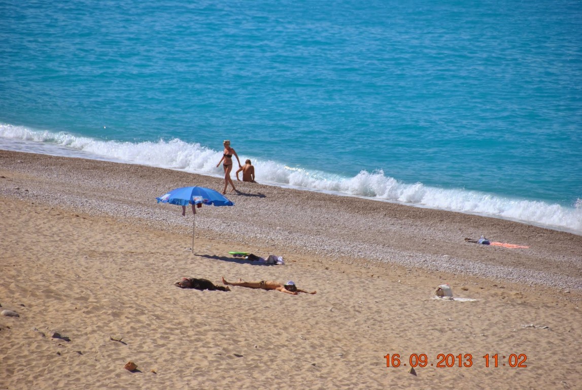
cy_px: 195
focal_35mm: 300
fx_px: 4856
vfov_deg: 4.6
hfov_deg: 6.9
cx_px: 291
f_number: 5.6
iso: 200
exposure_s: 1/1600
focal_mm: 200
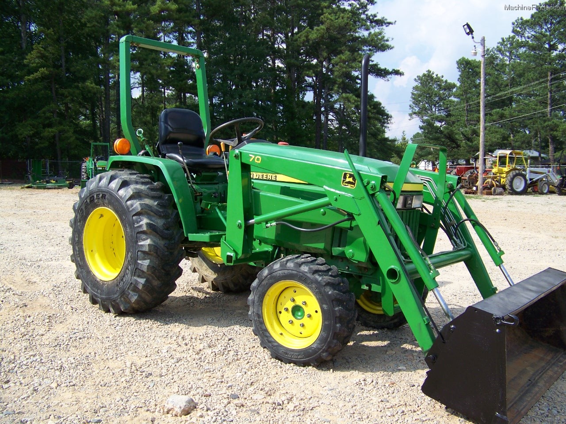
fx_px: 589
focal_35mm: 36
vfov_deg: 39.7
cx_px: 283
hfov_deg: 51.4
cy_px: 212
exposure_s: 1/640
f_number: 2.8
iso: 64
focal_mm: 5.85
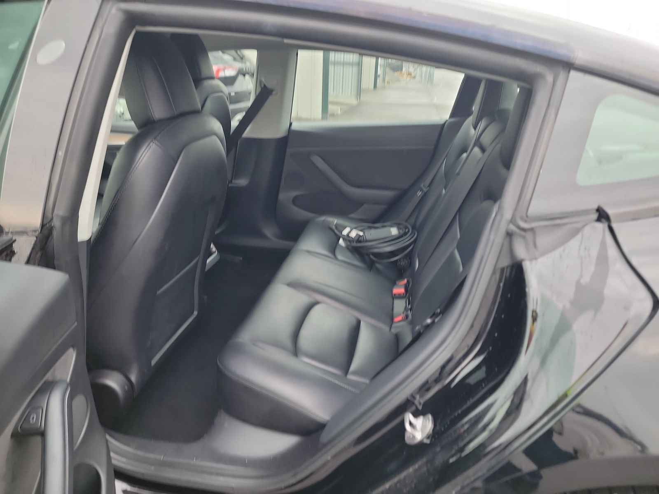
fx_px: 457
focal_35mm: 24
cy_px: 247
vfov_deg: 56.8
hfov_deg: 71.6
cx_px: 330
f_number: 1.8
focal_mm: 6.7
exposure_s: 1/59
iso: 252
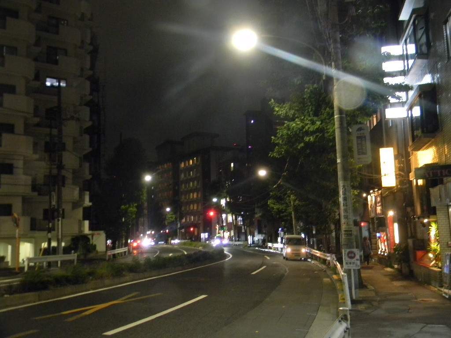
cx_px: 226
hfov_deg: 51.4
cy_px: 169
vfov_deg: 39.7
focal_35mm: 36
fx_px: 469
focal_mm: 6.4
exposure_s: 1/6
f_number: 3.7
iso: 400
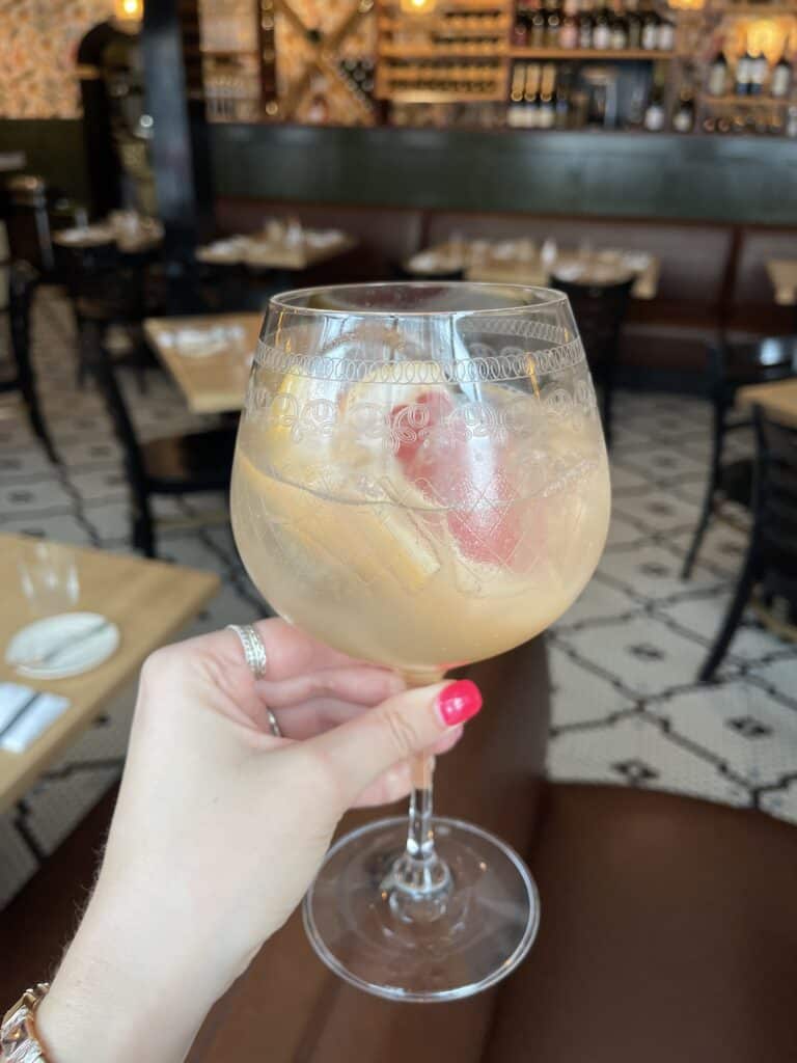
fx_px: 798
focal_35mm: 26
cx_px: 398
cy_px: 532
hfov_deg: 53.1
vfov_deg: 67.3
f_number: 1.6
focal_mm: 5.1
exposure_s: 1/120
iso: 80
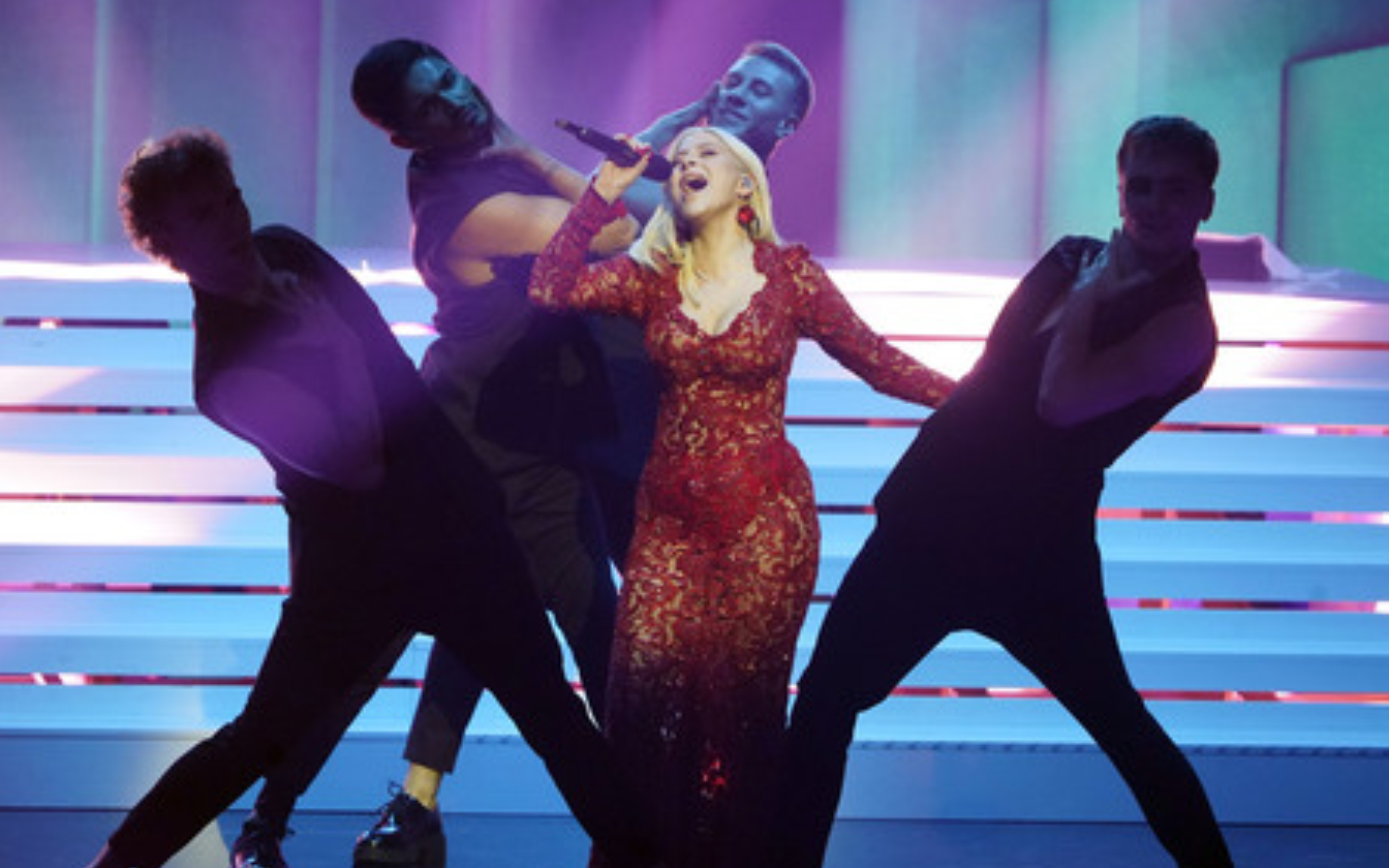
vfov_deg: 4.1
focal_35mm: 320
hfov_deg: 6.6
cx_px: 693
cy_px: 434
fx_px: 12114
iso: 6400
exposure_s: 1/250
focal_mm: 312
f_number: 6.3
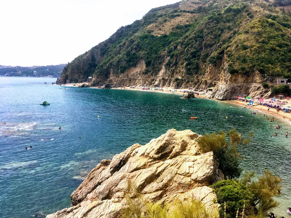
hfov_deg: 61.7
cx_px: 146
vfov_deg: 48.2
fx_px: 244
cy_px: 109
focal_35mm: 29
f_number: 2.2
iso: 25
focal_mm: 4.15
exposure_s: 1/1399
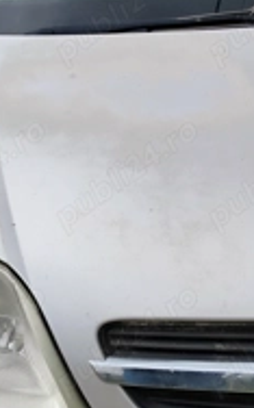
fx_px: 700
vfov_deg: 32.5
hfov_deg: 20.3
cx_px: 50
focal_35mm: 63
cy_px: 208
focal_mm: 4.26
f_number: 1.8
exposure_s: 1/689
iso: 100
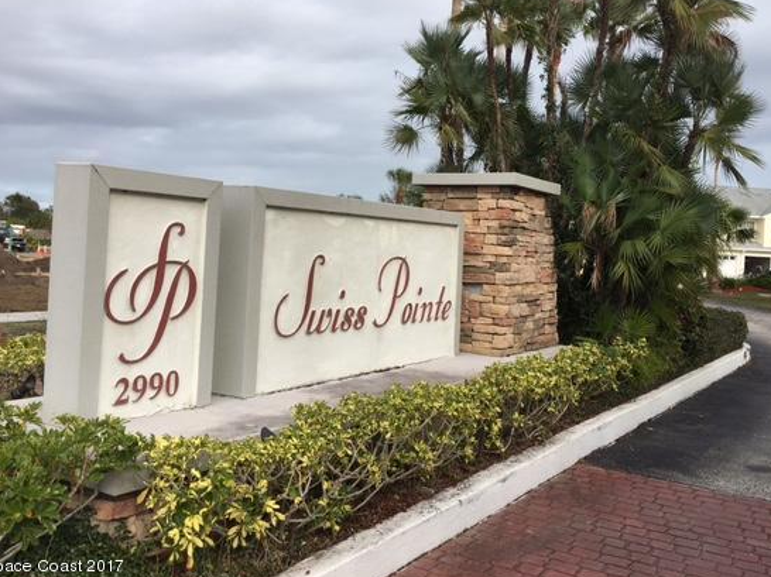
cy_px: 255
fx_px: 757
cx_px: 426
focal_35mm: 34
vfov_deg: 41.7
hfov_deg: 53.9
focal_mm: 4.15
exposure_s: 1/1326
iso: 25
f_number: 2.2
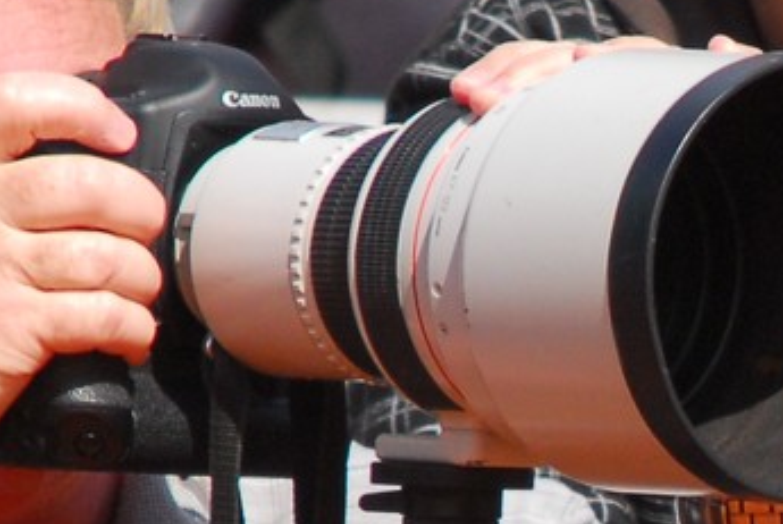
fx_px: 51373
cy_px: 674
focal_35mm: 2359
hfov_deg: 0.9
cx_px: 908
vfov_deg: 0.6
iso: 320
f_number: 5.6
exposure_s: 1/1500
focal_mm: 280
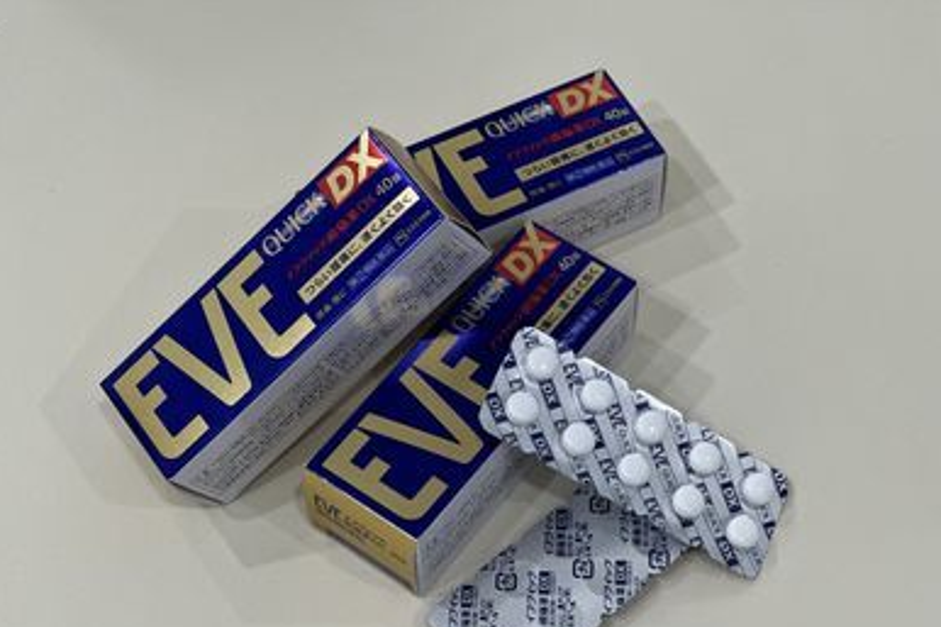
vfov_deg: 16.4
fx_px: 2168
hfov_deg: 24.5
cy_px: 364
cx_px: 475
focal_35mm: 83
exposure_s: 1/76
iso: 250
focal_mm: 9
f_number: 2.8
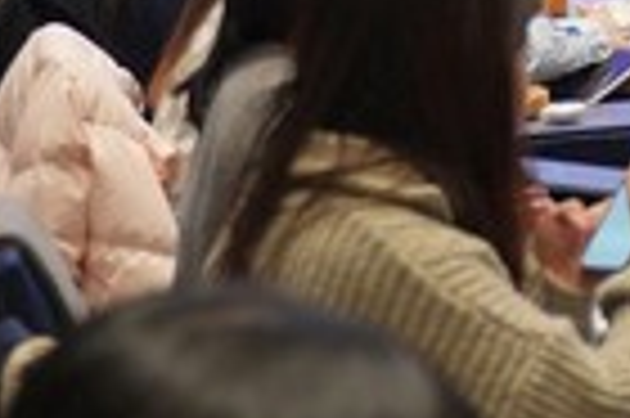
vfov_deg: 5.8
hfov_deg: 8.1
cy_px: -396
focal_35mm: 233
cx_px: 1521
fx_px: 4073
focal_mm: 34
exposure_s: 1/320
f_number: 2.8
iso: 1250
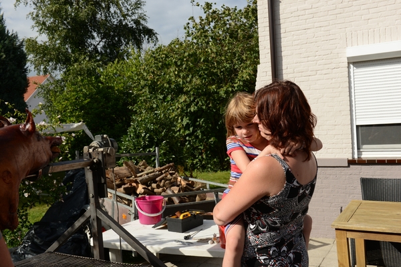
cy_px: 134
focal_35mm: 36
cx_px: 200
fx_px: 401
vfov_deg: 36.9
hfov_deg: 53.1
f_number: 10
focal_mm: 36
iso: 200
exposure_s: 1/400
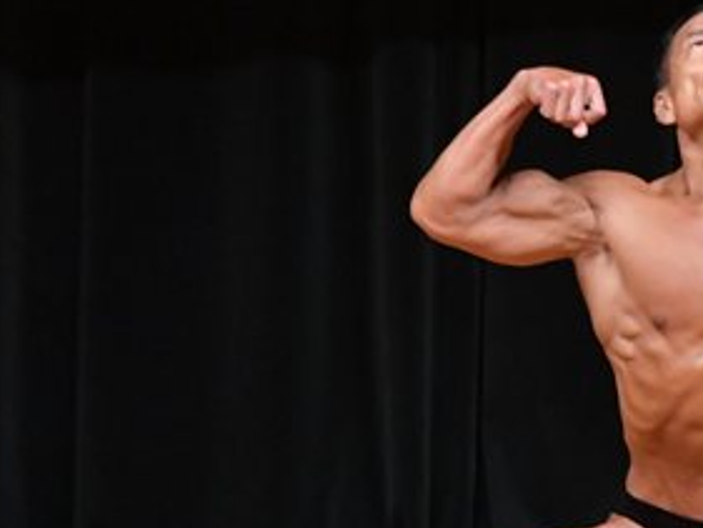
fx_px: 18590
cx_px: 862
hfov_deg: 2.2
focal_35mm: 915
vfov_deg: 1.6
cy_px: 280
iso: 5000
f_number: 5.6
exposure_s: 1/400
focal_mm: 230
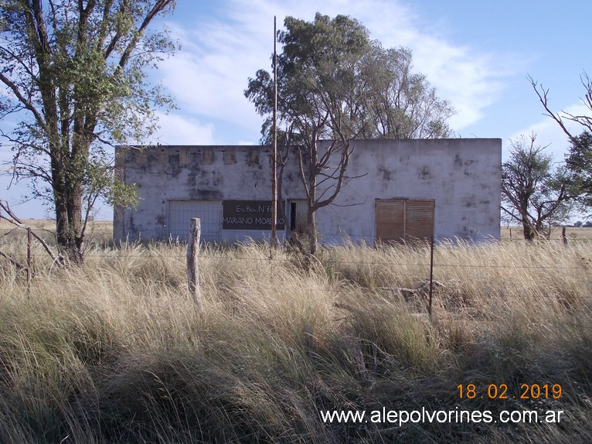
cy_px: 222
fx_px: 735
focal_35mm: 43
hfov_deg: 43.9
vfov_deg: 33.6
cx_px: 296
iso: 80
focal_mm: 6.1
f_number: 6.5
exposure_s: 1/200
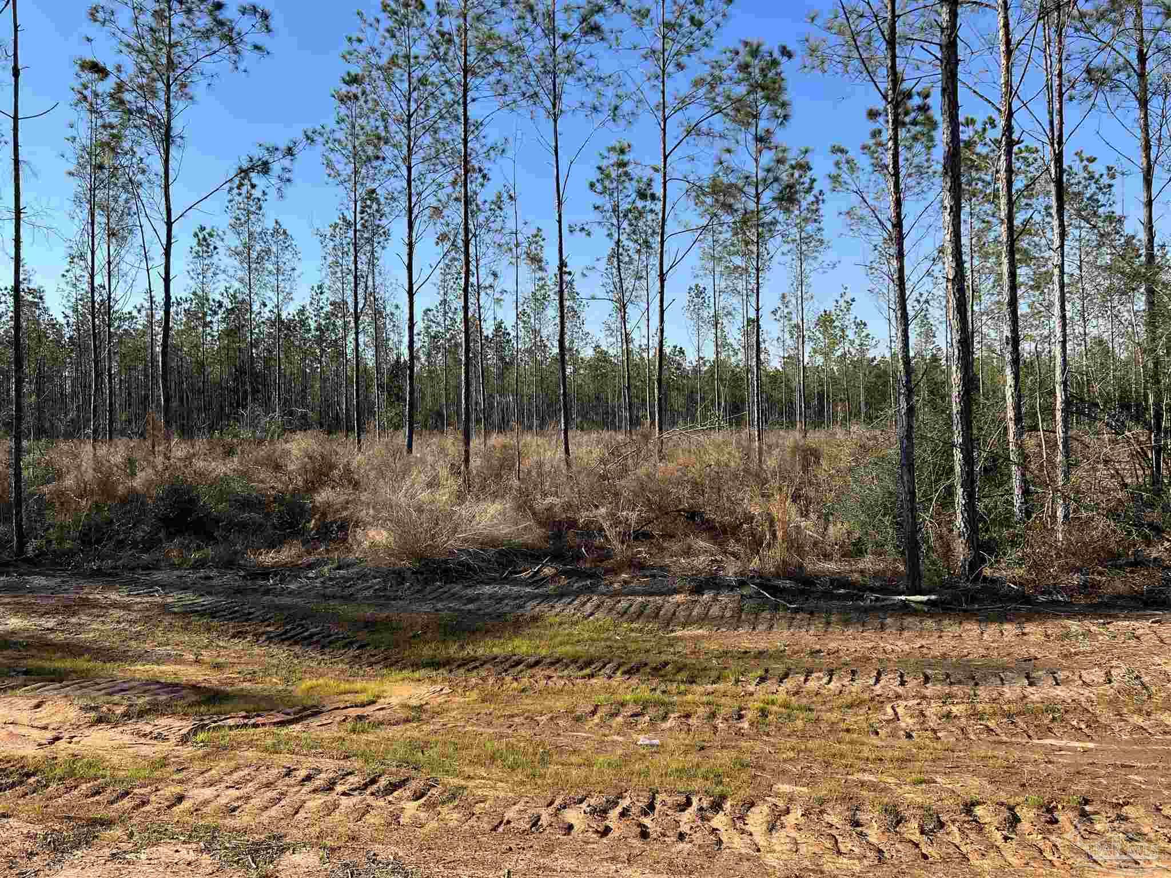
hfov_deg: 67.3
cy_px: 439
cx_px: 586
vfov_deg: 53.1
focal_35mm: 26
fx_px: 880
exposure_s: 1/2404
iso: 50
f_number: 1.5
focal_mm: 5.7
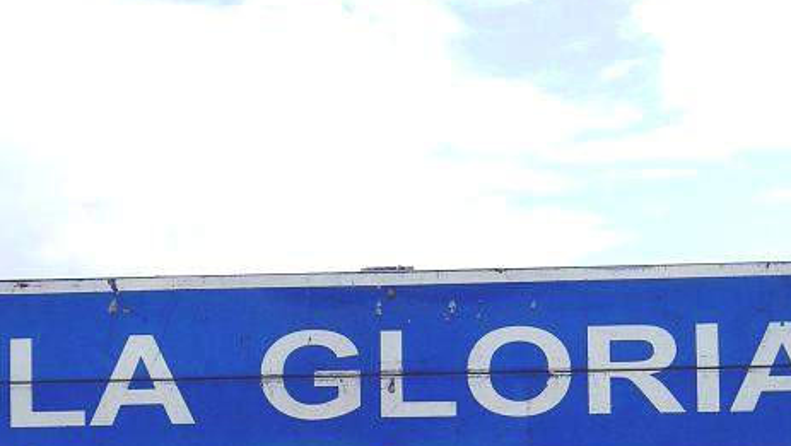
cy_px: 415
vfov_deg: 9.3
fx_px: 2728
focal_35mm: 130
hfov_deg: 16.5
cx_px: 424
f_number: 7.6
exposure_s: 1/160
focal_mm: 12
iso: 50
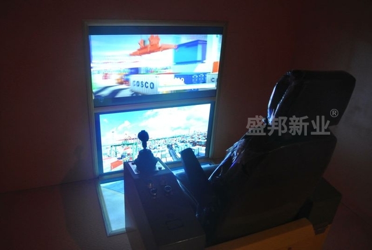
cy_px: 125
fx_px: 290
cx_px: 186
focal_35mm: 28
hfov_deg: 65.4
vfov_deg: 46.6
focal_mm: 10.7
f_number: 3.5
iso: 800
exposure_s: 1/13
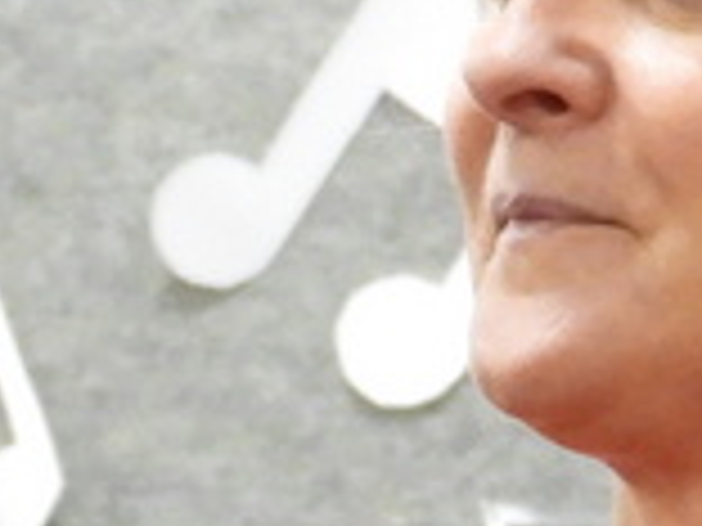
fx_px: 36747
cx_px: -792
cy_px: 742
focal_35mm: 1812
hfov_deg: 1.1
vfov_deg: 0.8
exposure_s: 1/20
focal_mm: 42.2
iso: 800
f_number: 4.5
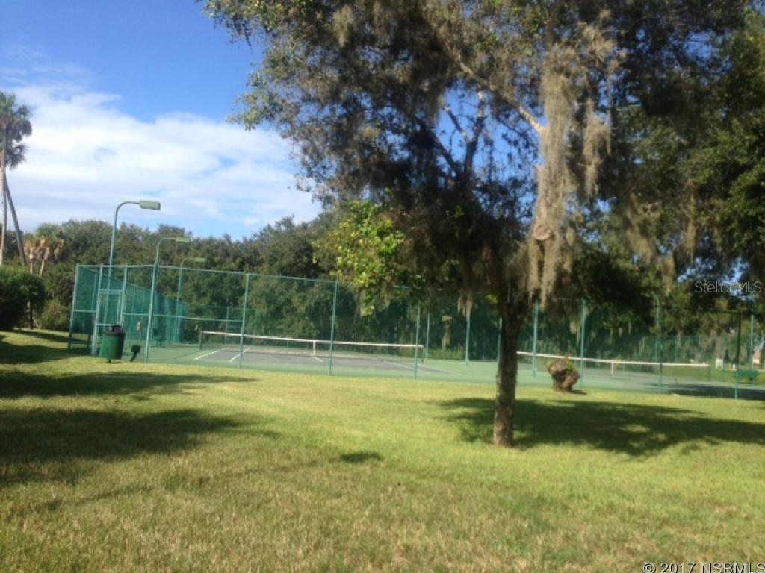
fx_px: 729
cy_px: 286
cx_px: 382
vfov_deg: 42.9
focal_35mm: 33
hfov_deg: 55.4
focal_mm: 4.13
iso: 50
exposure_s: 1/1004
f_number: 2.4
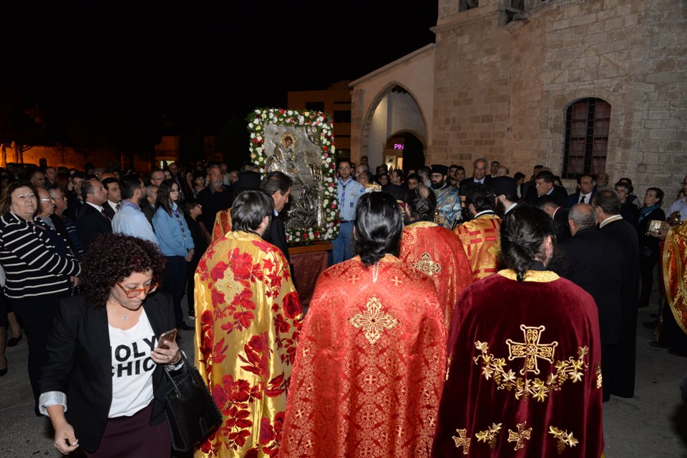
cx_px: 344
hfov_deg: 73.7
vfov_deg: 53.2
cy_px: 229
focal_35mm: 24
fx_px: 458
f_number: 7.1
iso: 1600
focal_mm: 24
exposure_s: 1/80
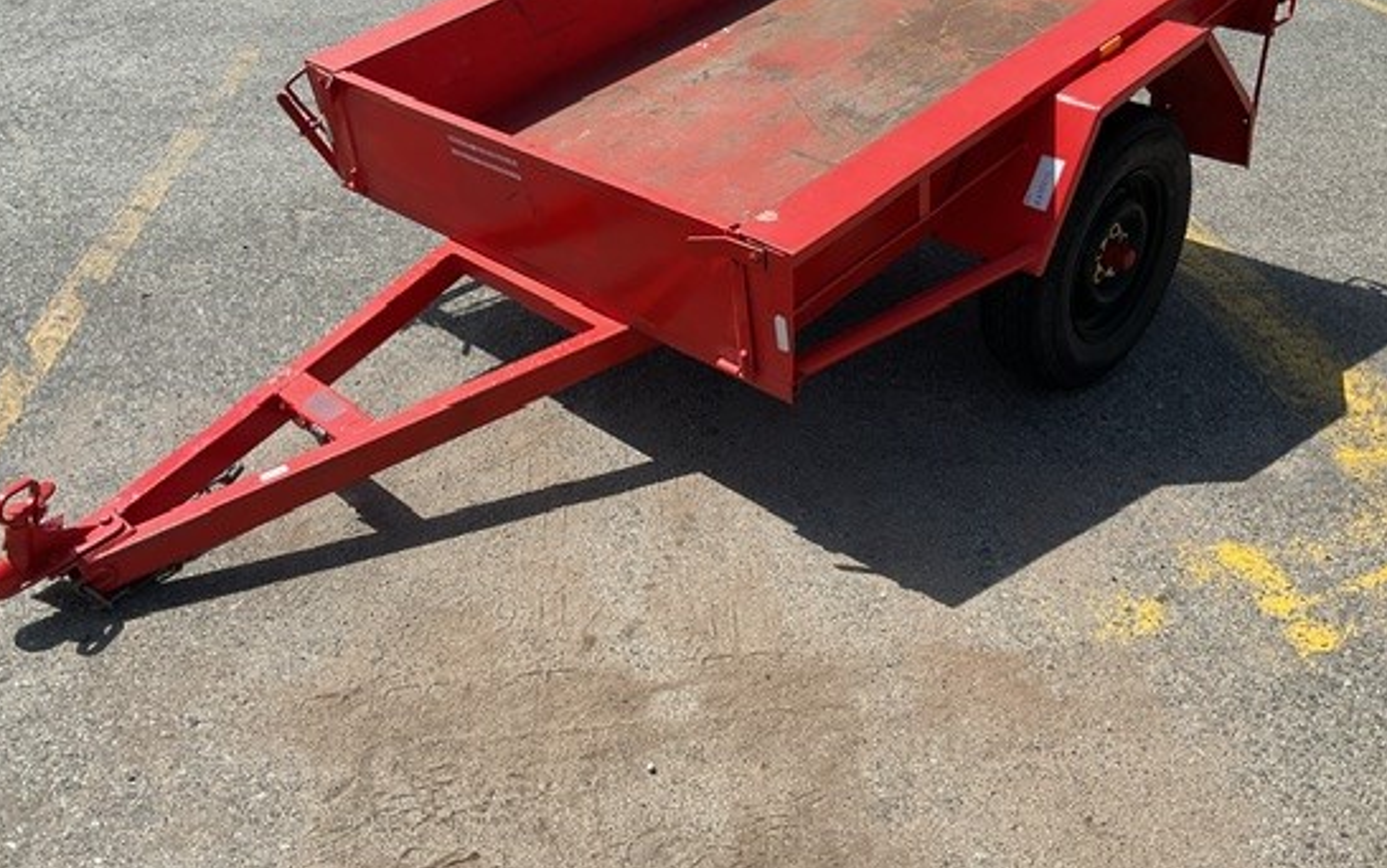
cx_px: 658
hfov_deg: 54.0
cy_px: 305
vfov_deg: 35.1
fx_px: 1362
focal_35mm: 36
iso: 16
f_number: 1.8
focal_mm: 3
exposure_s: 1/1984
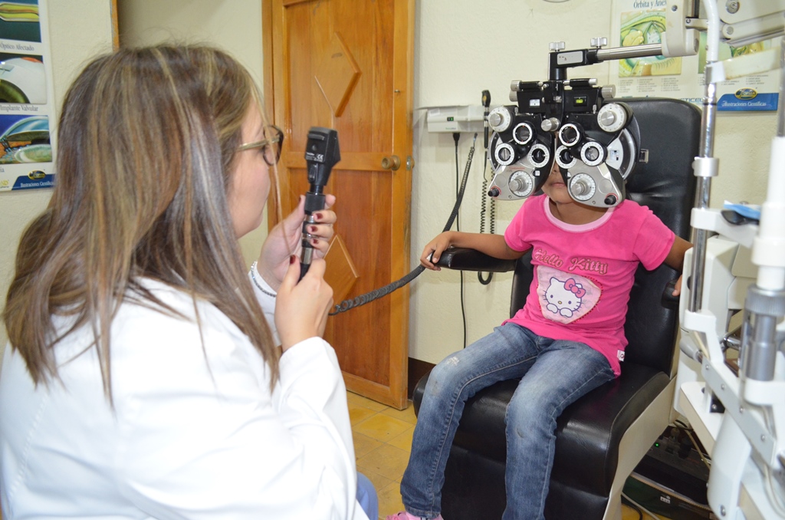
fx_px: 587
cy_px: 260
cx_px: 392
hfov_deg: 67.5
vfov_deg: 47.7
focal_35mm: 27
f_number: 3.5
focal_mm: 18
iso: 2200
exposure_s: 1/60
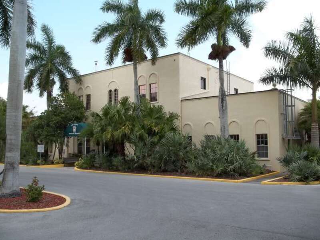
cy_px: 120
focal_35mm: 33
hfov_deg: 55.4
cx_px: 160
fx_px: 305
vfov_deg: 42.9
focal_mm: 5.9
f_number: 3.3
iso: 64
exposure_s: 1/250
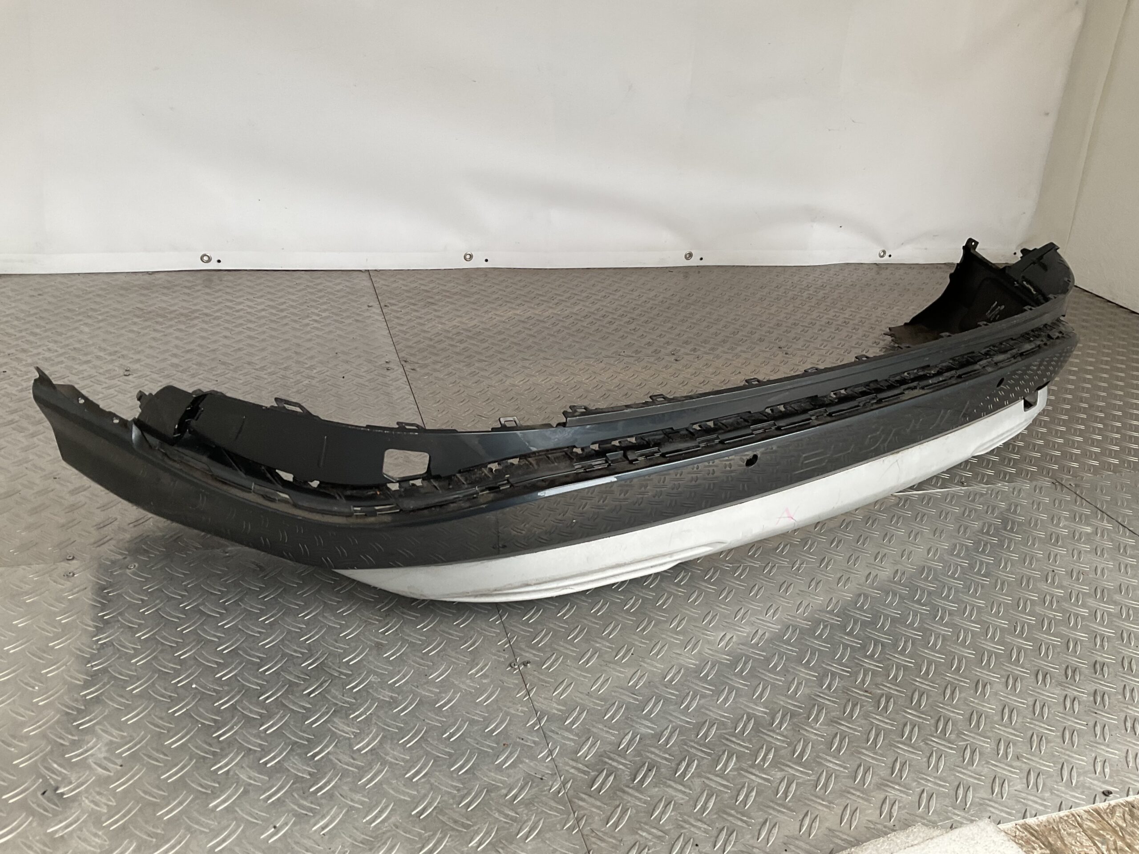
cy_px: 427
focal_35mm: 29
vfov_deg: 48.2
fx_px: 954
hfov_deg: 61.7
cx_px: 570
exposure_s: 1/60
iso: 40
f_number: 1.8
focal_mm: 3
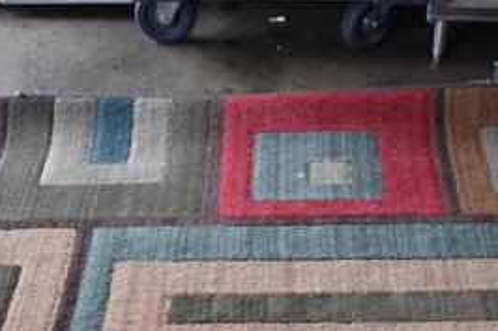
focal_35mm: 62
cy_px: 380
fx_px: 857
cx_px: 279
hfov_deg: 32.4
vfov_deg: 20.7
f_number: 3.5
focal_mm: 18
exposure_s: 1/250
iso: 800
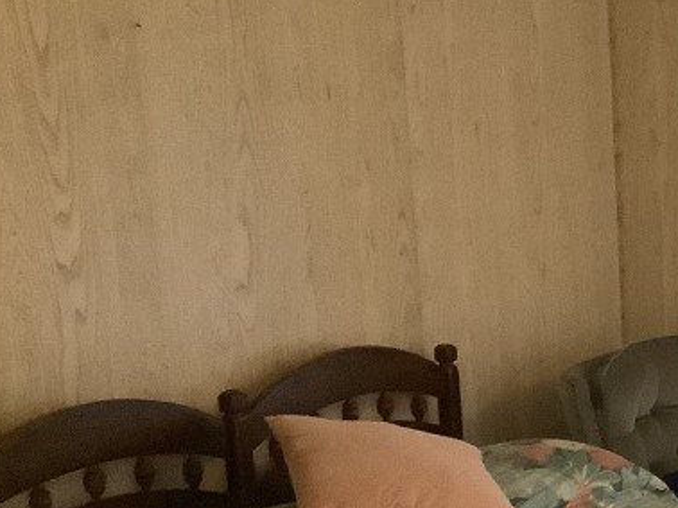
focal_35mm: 84
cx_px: 866
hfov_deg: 21.3
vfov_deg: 17.2
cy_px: 483
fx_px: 1644
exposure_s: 1/30
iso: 640
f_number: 2.4
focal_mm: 3.3
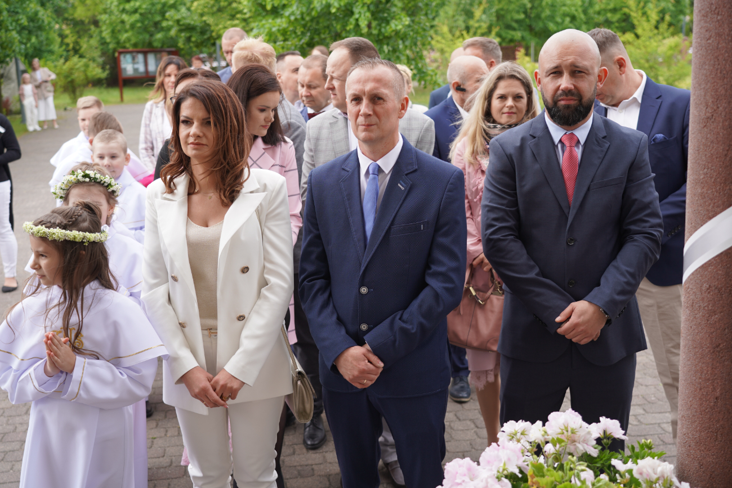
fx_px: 915
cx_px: 366
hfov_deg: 43.6
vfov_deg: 29.9
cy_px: 244
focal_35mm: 45
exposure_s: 1/200
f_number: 4
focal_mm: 45
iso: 100
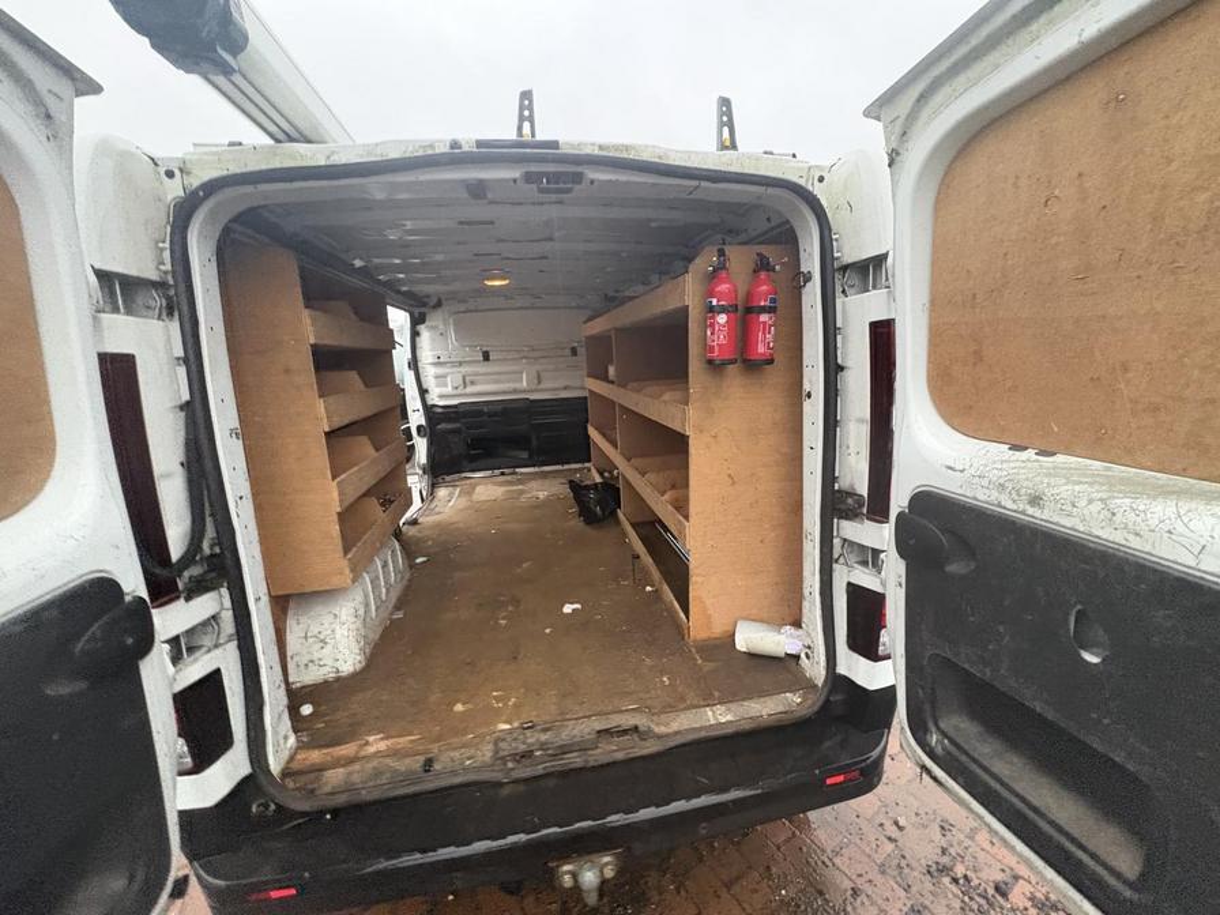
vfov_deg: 85.7
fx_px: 493
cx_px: 610
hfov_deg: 102.1
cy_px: 458
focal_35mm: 14
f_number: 2.2
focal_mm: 2.22
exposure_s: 1/60
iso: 800
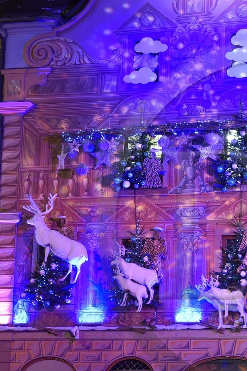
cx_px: 282
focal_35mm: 99
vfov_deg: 20.6
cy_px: 226
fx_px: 1020
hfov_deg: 13.5
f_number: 9
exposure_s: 1/1.25
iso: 400
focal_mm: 38
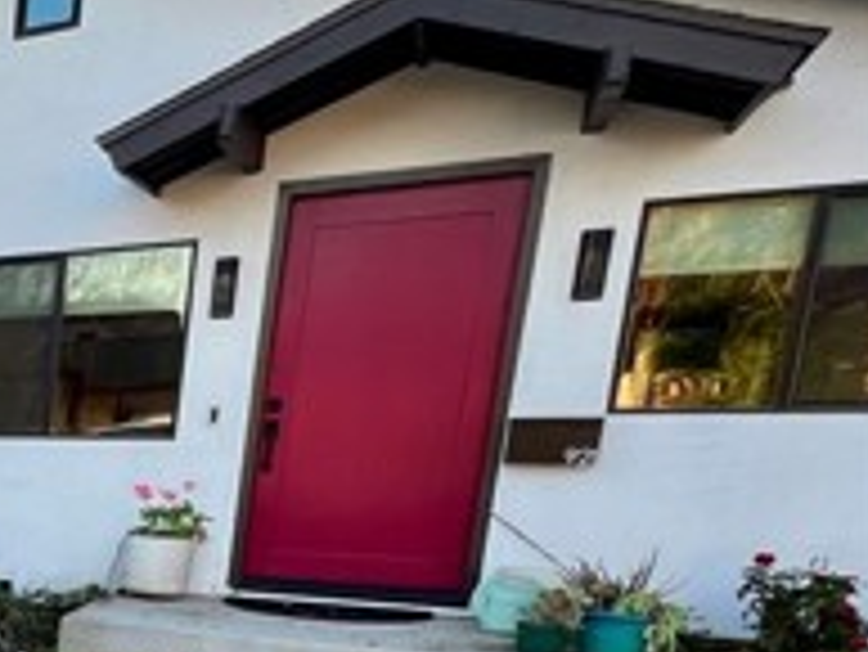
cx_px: -549
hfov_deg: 25.8
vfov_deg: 31.3
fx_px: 1079
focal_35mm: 43
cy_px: 639
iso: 32
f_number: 1.8
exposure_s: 1/99
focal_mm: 1.57
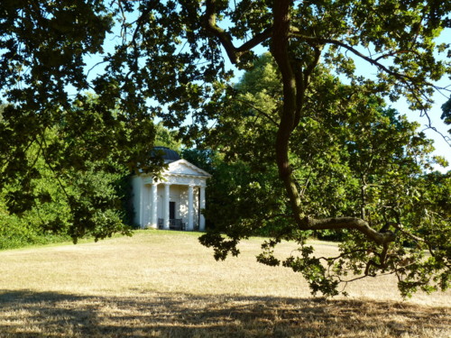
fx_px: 547
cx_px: 226
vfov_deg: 34.3
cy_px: 169
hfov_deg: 44.8
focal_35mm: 42
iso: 80
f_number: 4
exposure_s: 1/125
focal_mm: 7.4
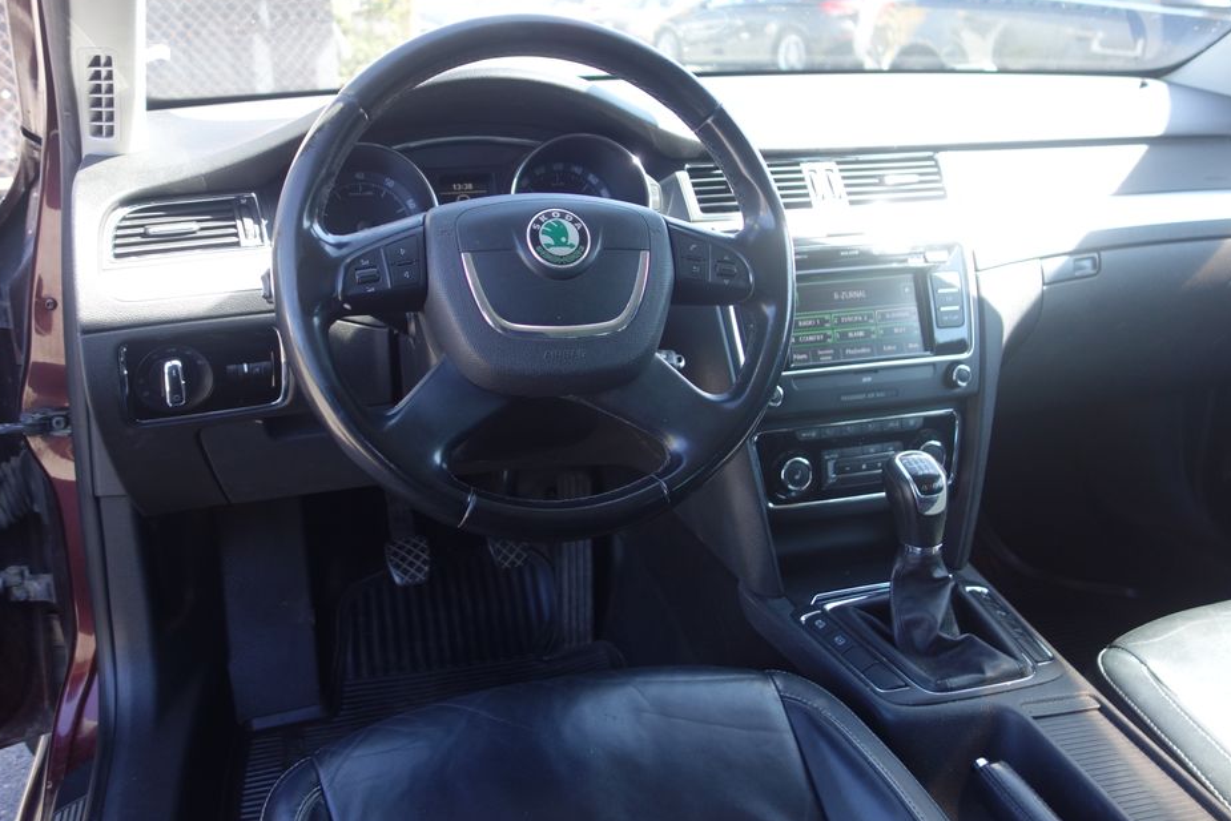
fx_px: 1060
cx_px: 575
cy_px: 372
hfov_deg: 60.2
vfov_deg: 42.3
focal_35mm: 31
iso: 125
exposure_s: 1/200
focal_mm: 10.4
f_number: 1.8
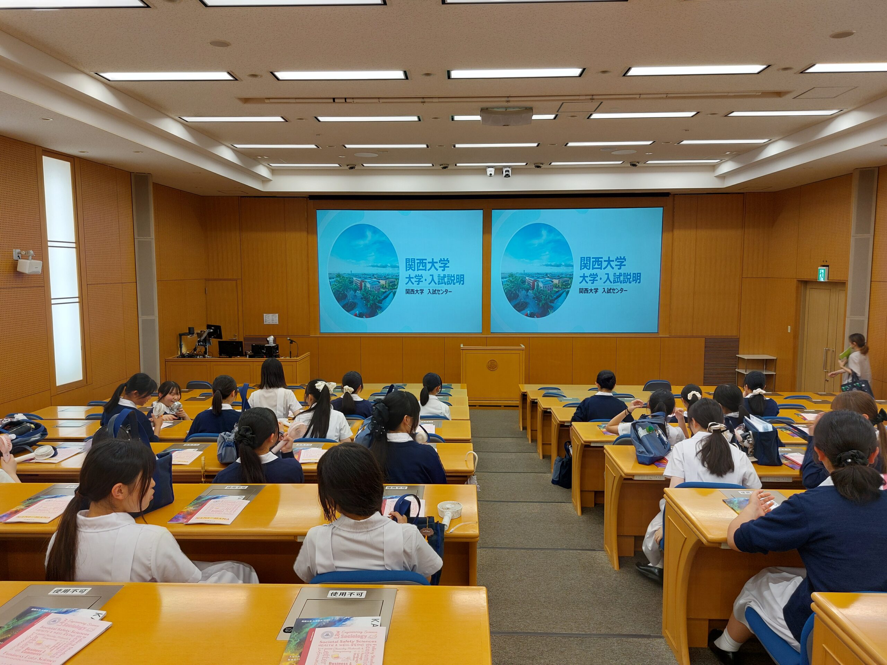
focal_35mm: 24
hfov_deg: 71.6
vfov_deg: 56.8
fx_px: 615
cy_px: 332
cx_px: 444
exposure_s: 1/60
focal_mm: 5.23
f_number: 1.8
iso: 50
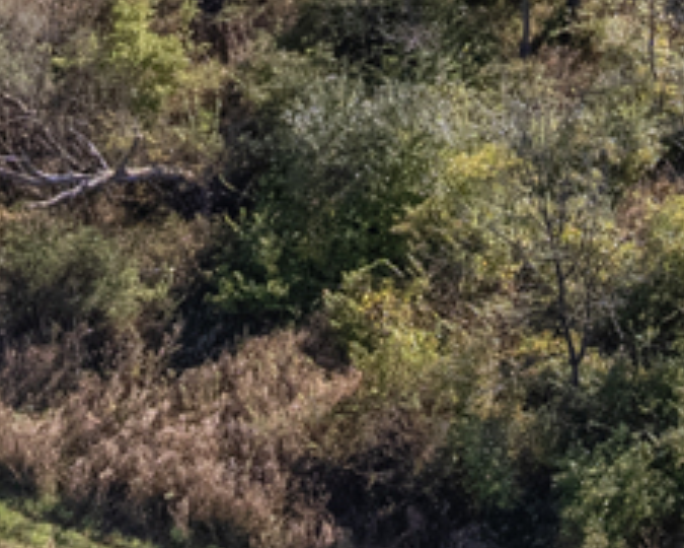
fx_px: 3016
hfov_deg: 12.8
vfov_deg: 9.9
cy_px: -414
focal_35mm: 149
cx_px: 646
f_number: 2.8
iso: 120
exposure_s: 1/1000
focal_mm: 8.38
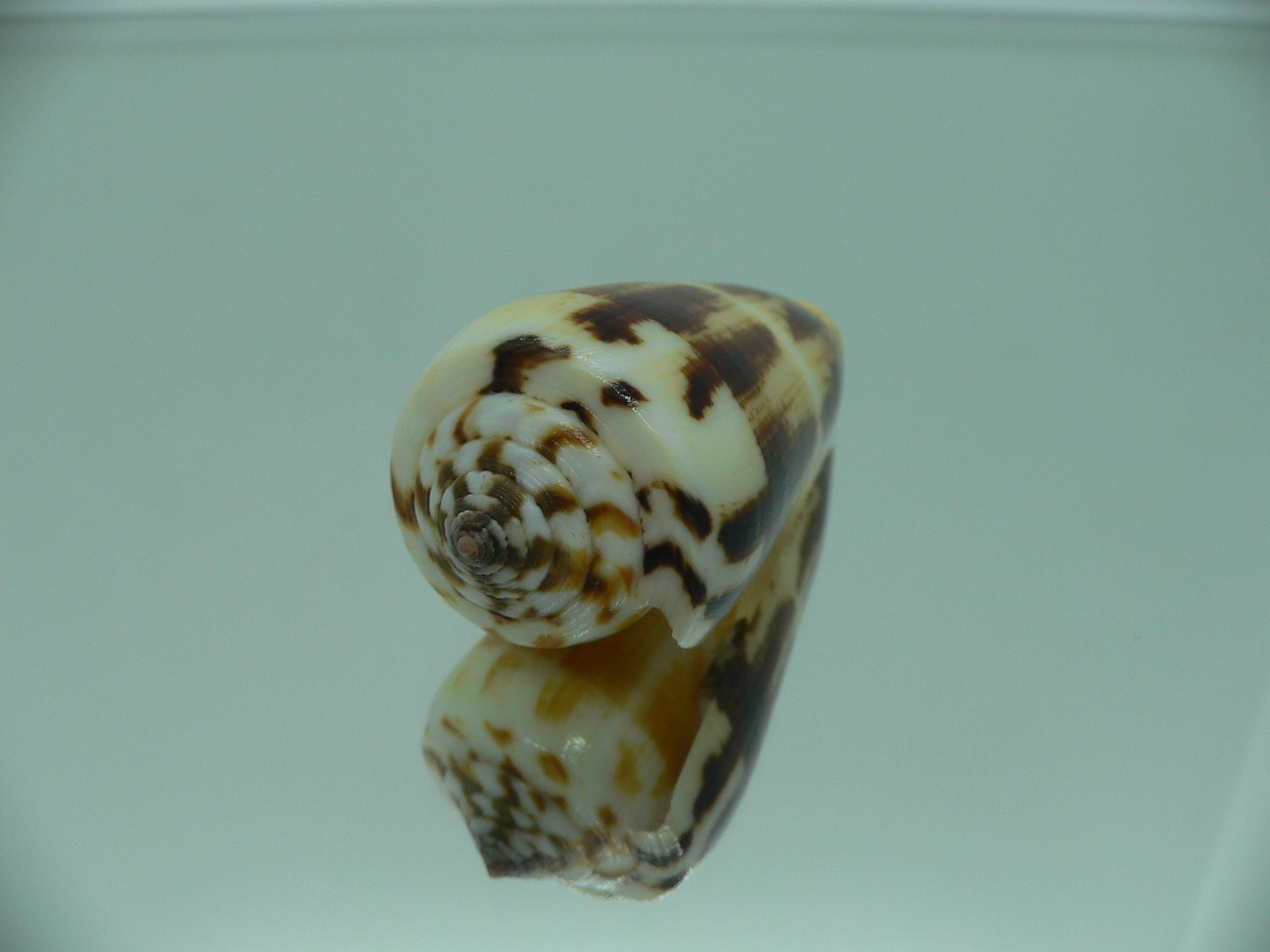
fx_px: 1284
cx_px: 635
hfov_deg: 52.6
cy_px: 476
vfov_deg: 40.7
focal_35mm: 35
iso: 80
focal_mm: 4.6
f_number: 2.8
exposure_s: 1/80
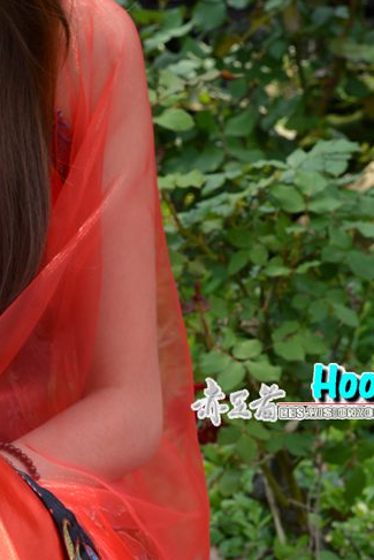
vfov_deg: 10.0
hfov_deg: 6.7
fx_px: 3188
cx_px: -108
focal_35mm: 205
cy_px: 400
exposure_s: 1/250
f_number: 9
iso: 200
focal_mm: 65
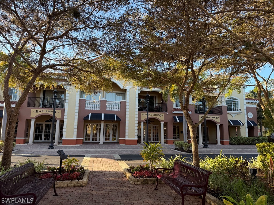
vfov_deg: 56.8
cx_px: 137
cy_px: 102
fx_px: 190
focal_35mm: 24
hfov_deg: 71.6
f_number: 1.78
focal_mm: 6.76
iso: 100
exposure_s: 1/643
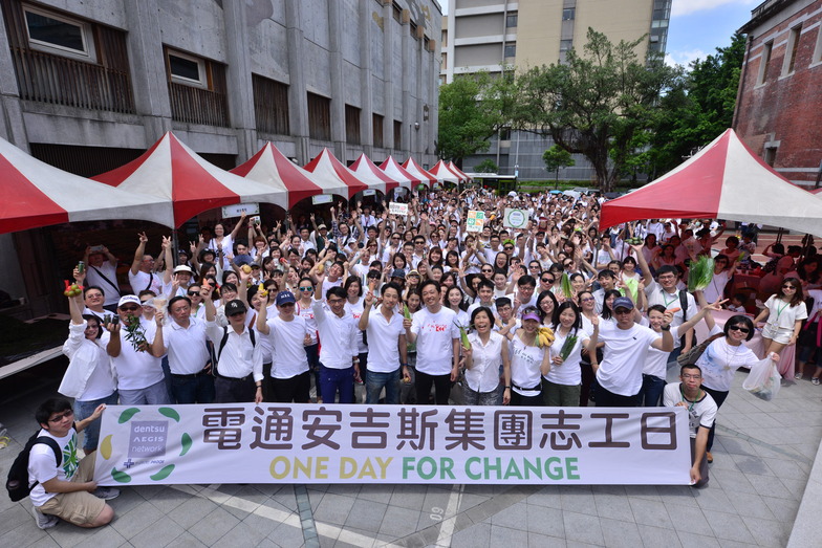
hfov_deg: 90.0
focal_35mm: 18
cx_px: 411
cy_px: 274
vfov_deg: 67.4
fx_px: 411
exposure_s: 1/250
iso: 250
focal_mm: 18
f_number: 14
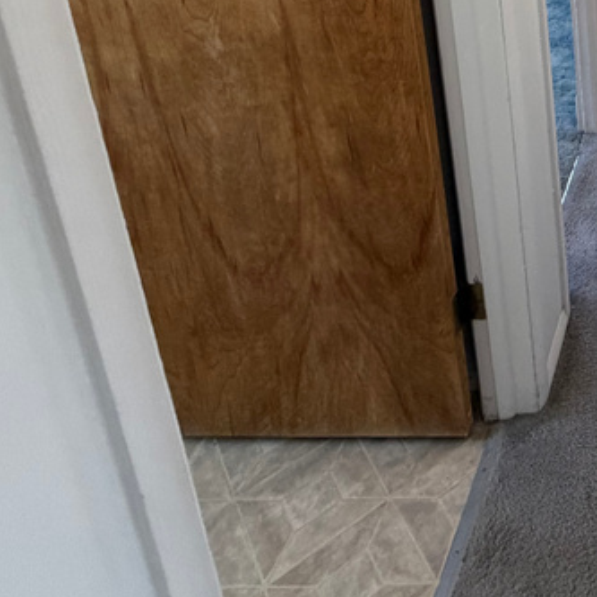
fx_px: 741
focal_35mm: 38
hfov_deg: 33.6
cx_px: 753
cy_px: -82
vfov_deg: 36.2
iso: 250
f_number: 2.2
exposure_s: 1/60
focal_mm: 2.22
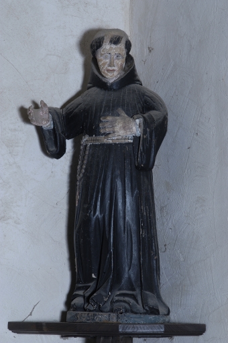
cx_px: 114
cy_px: 172
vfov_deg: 12.2
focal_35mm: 168
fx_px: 1600
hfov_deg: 8.1
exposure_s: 1/80
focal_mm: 112
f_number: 14
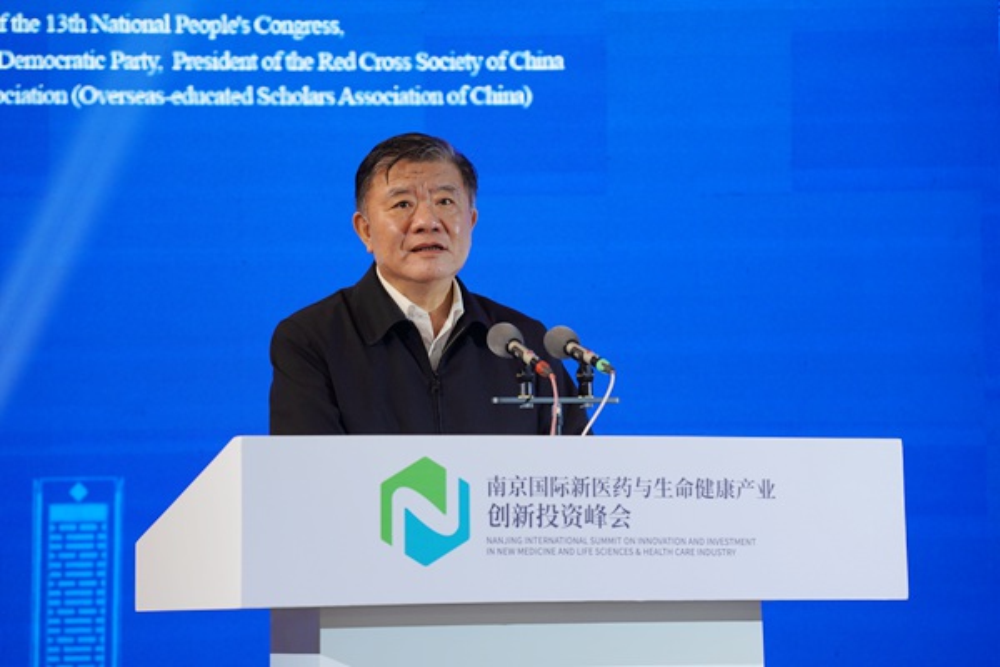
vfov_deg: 10.9
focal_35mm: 126
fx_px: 3500
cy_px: 334
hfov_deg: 16.3
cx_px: 500
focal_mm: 126
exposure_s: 1/160
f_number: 5
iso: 800
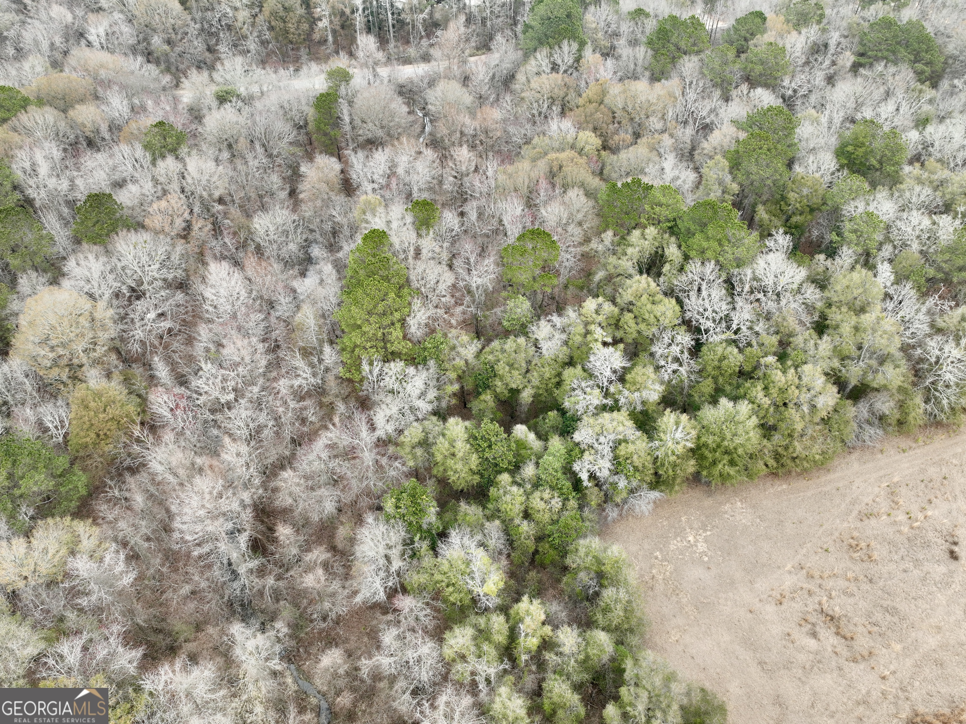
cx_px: 483
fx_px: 670
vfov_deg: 56.8
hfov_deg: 71.6
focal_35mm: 24
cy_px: 362
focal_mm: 12.29
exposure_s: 1/160
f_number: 2.8
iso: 100
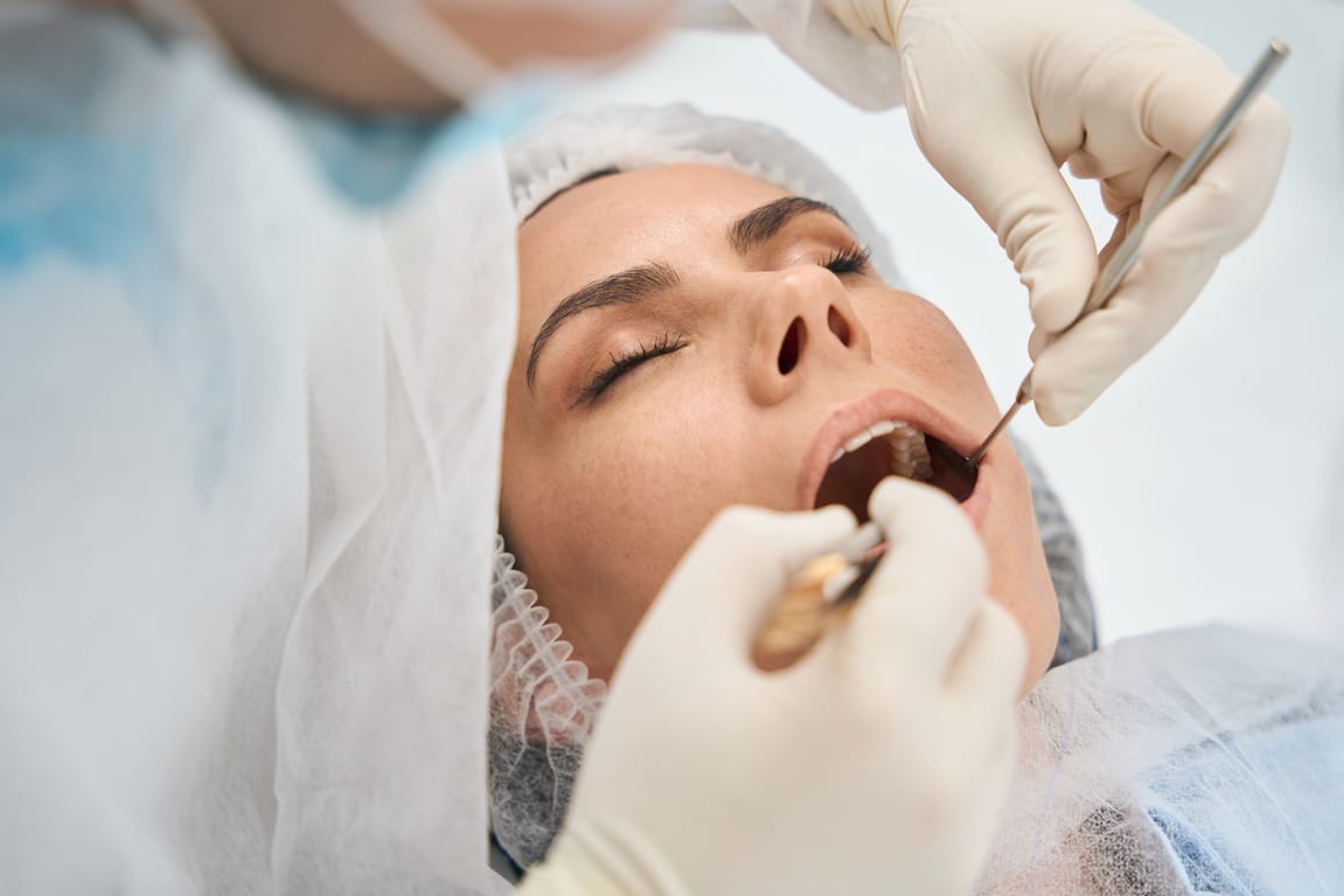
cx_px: 671
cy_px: 432
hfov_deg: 27.7
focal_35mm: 73
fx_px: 2725
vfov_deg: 18.7
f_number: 2.8
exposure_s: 1/250
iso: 100
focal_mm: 70
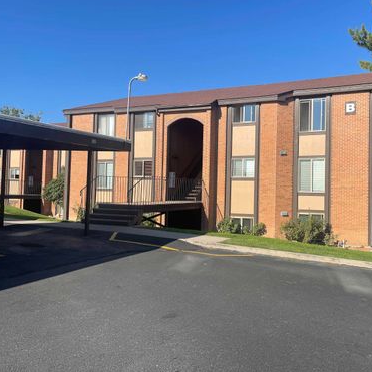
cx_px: 226
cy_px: 185
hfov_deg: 52.1
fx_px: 377
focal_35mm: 31
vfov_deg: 52.5
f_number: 1.6
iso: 32
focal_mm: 4.2
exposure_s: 1/2882
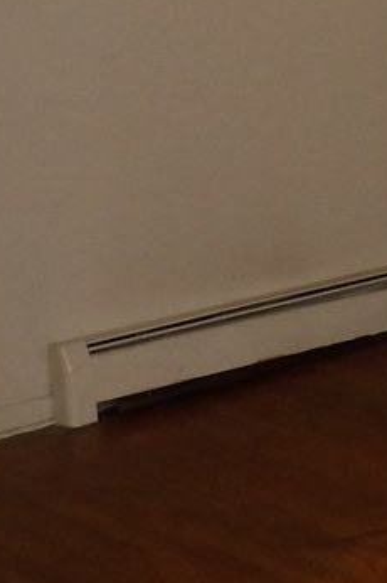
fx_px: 1680
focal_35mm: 104
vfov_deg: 19.4
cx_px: 759
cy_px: 106
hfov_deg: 11.8
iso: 200
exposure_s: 1/33
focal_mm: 4.3
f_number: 3.2
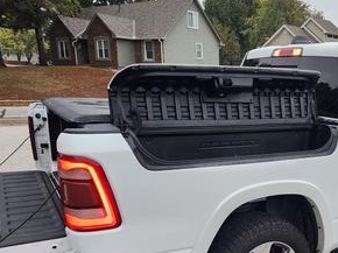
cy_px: 189
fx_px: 390
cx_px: 237
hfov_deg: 45.8
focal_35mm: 40
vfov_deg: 35.1
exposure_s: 1/180
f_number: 1.8
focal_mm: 6.4
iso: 200
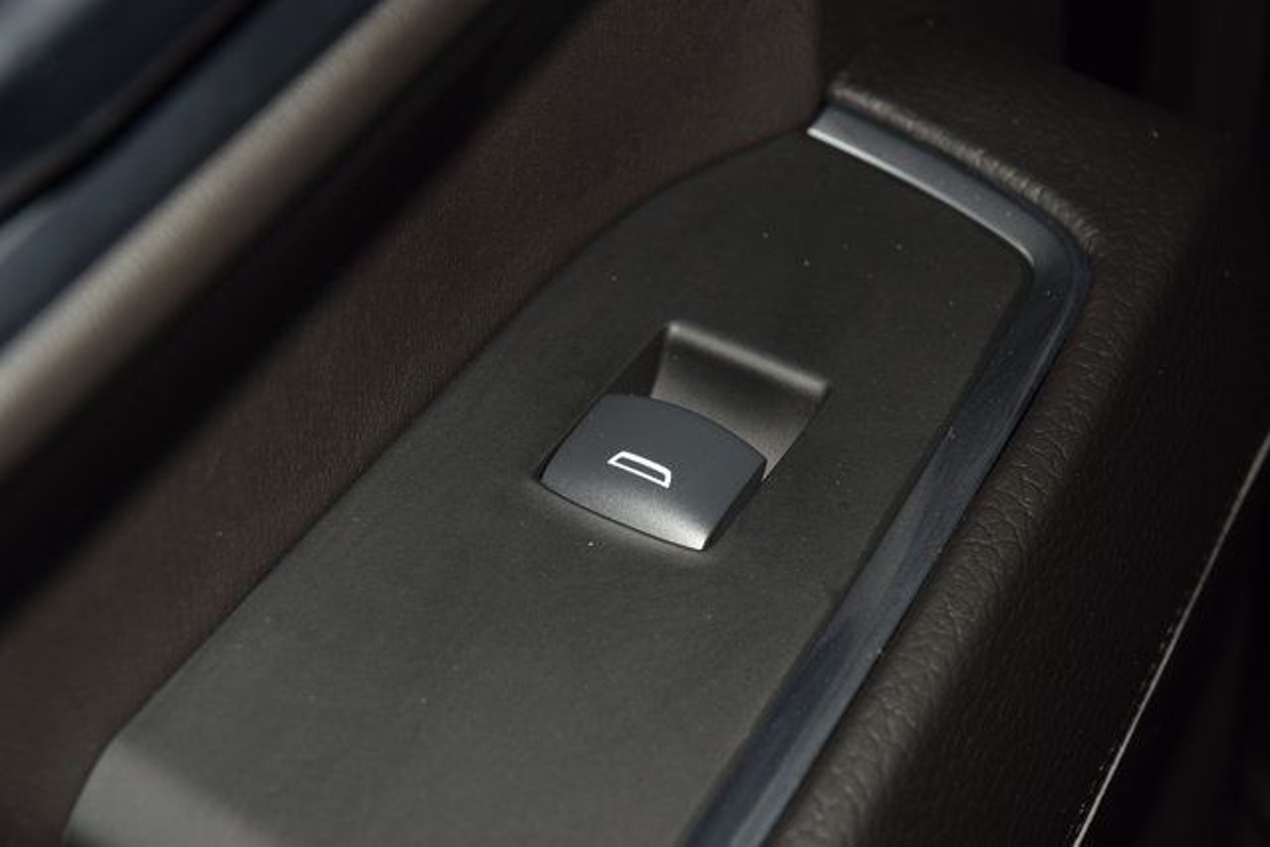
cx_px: 635
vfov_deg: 13.0
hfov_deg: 19.5
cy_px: 424
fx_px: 3705
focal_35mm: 105
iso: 100
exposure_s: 1/125
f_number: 8
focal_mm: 70
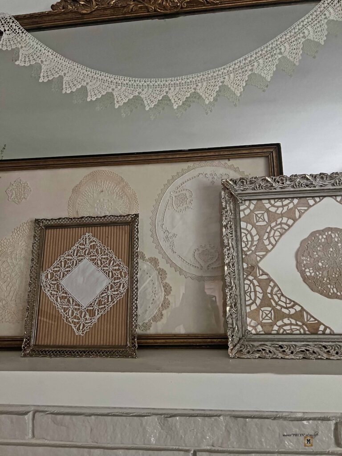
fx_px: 343
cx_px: 171
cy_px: 228
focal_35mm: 26
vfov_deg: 67.3
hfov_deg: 53.1
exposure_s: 1/30
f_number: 1.5
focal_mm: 5.7
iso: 500
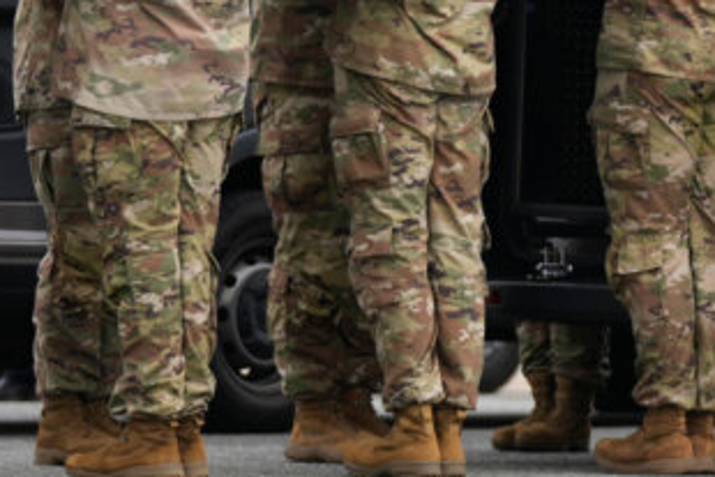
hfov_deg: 4.5
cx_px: 498
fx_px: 9041
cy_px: -88
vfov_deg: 3.0
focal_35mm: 455
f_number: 2.8
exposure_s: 1/800
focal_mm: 121
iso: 125
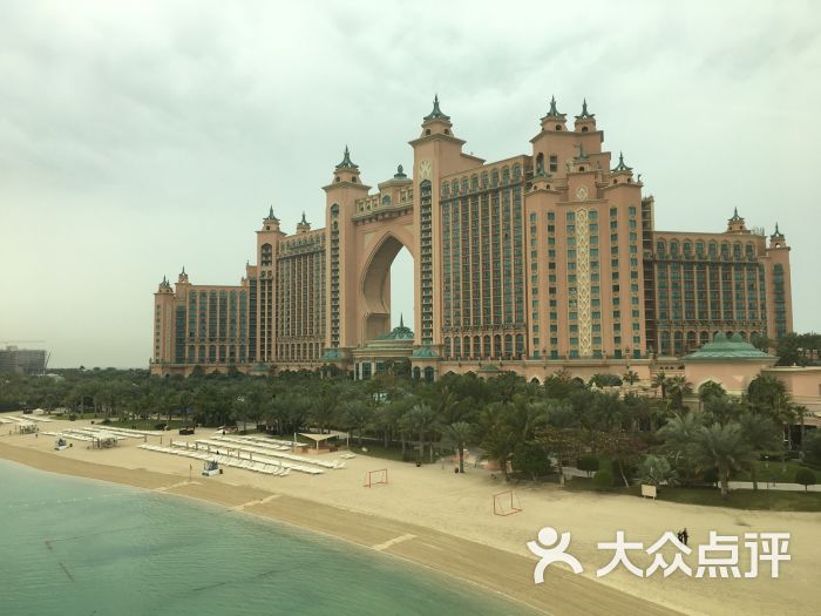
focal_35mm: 29
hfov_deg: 61.7
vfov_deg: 48.2
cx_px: 410
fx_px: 688
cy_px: 308
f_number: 2.2
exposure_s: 1/100
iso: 25
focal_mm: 4.15
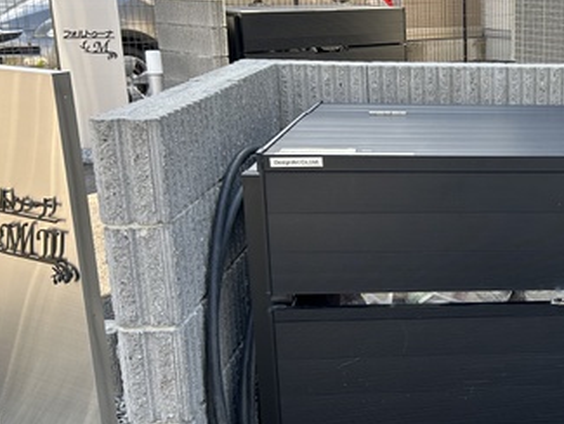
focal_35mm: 56
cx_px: 545
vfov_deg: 26.1
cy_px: 244
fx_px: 913
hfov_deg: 32.0
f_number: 1.5
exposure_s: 1/395
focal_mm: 5.7
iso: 50
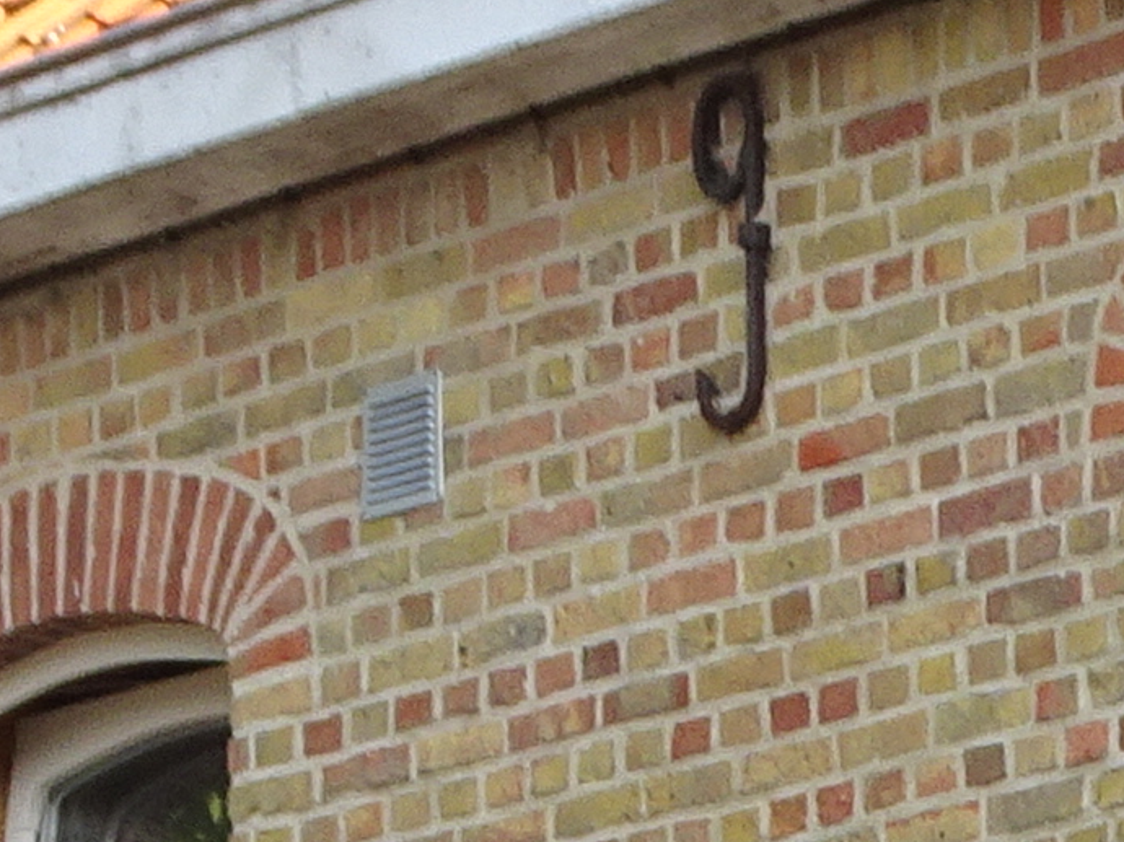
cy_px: 2502
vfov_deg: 4.1
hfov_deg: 5.4
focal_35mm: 355
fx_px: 11523
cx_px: 2551
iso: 80
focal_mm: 8.51
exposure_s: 1/160
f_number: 4.5
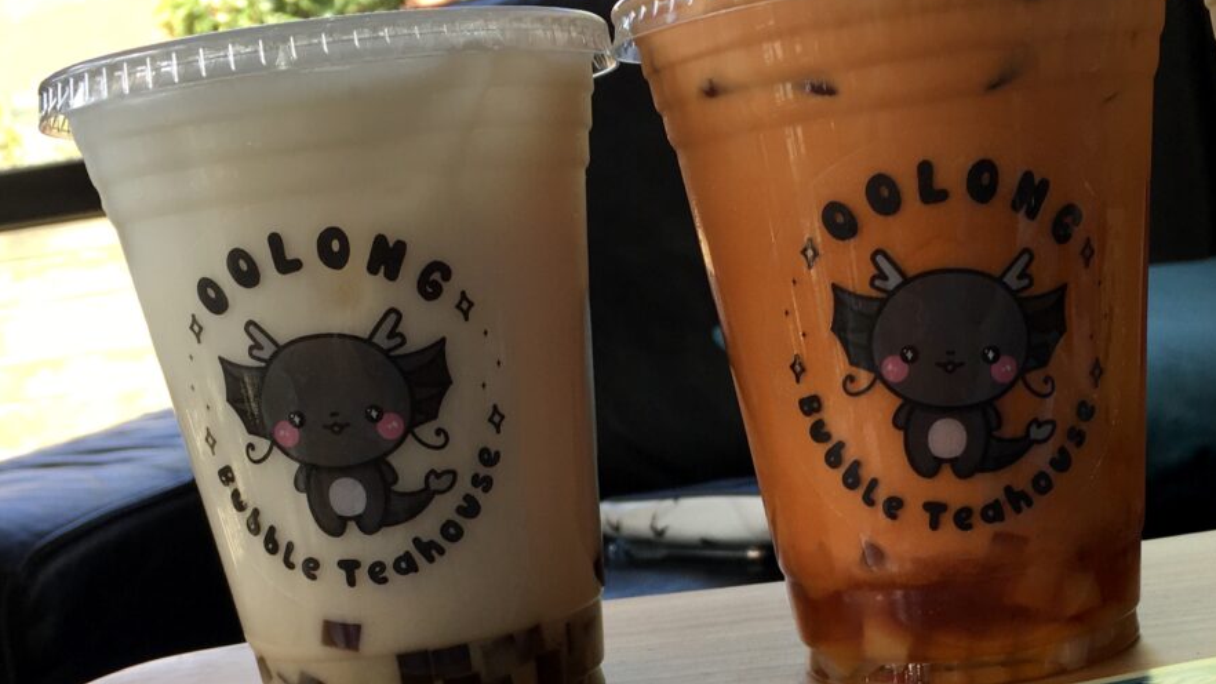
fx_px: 1773
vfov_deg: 21.3
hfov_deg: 37.7
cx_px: 725
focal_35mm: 55
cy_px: 619
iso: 25
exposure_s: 1/60
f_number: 2.2
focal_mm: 4.15
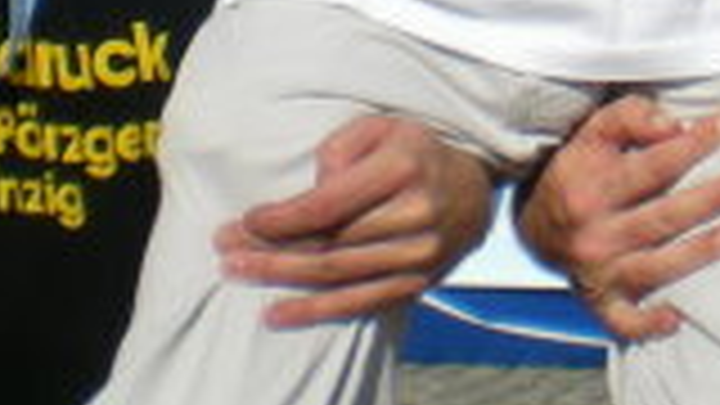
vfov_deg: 5.7
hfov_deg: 10.3
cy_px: -477
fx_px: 3952
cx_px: 855
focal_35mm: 207
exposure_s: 1/710
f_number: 4.6
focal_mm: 6.3
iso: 50
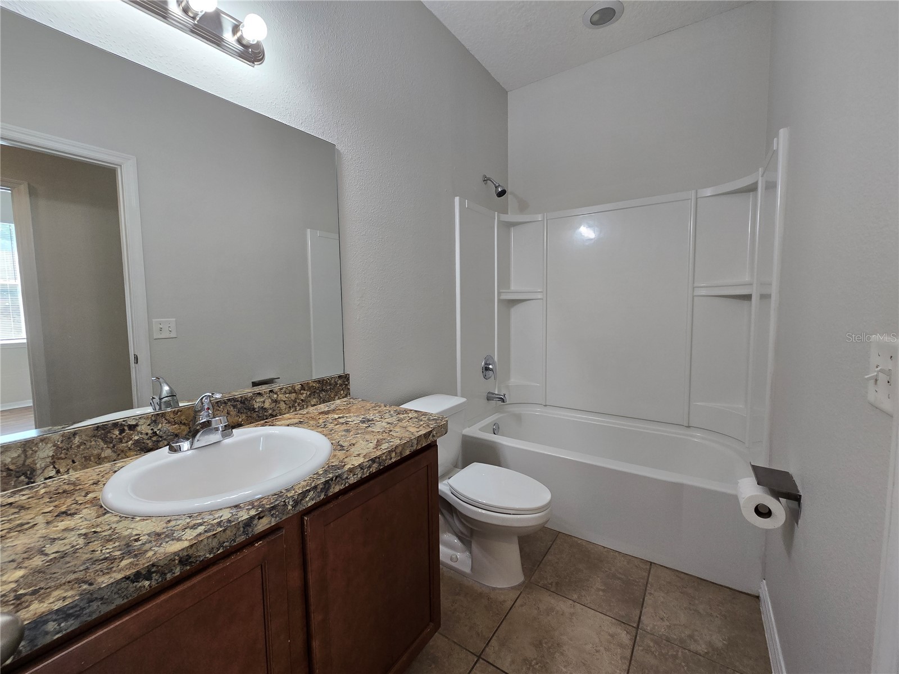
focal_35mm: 13
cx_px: 450
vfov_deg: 89.9
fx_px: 338
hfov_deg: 106.2
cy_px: 337
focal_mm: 2.2
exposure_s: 1/60
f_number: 2.2
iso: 80
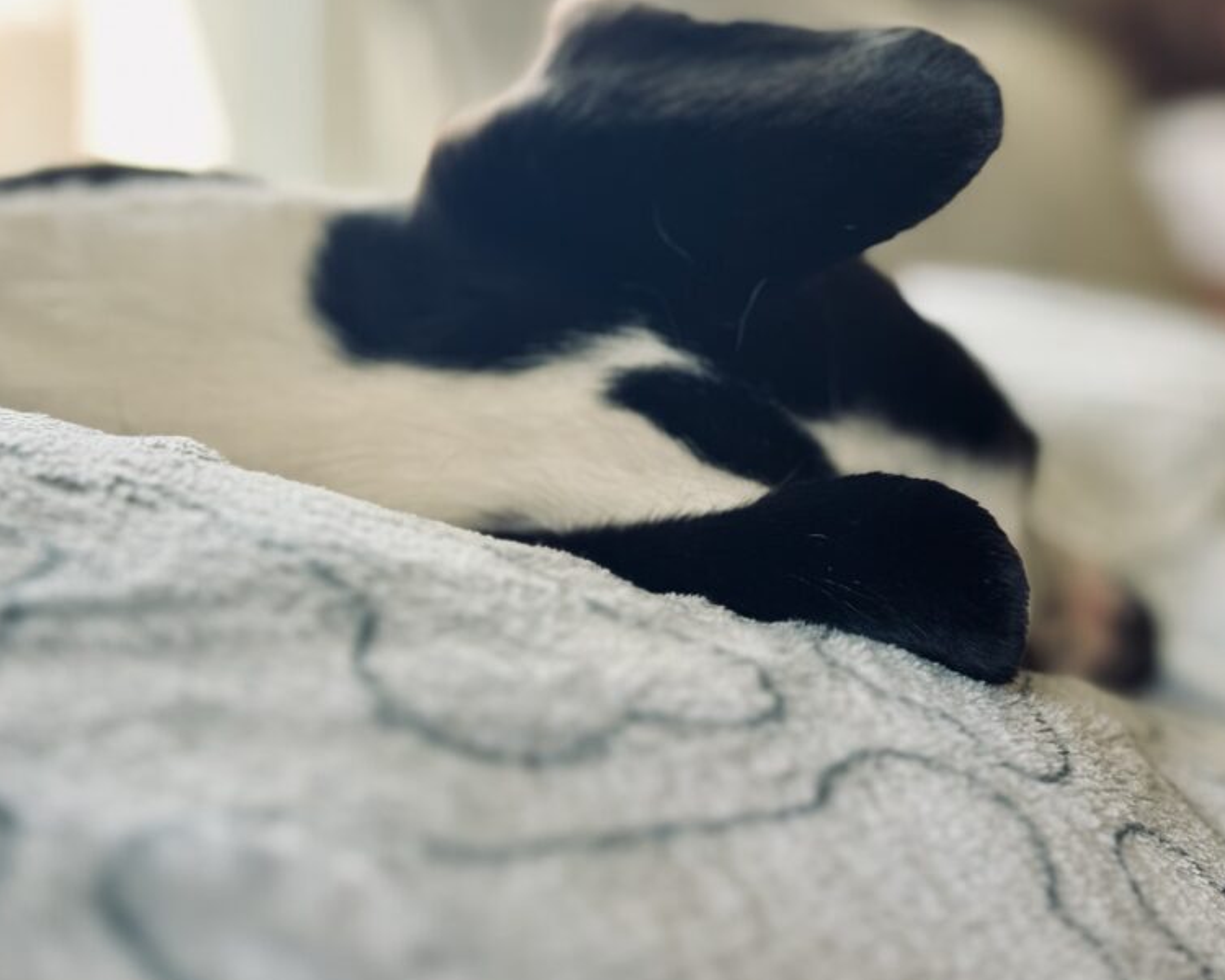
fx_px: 2320
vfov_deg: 23.8
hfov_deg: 29.5
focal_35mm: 64
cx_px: 769
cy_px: 403
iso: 160
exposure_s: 1/60
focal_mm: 6.76
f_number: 1.78
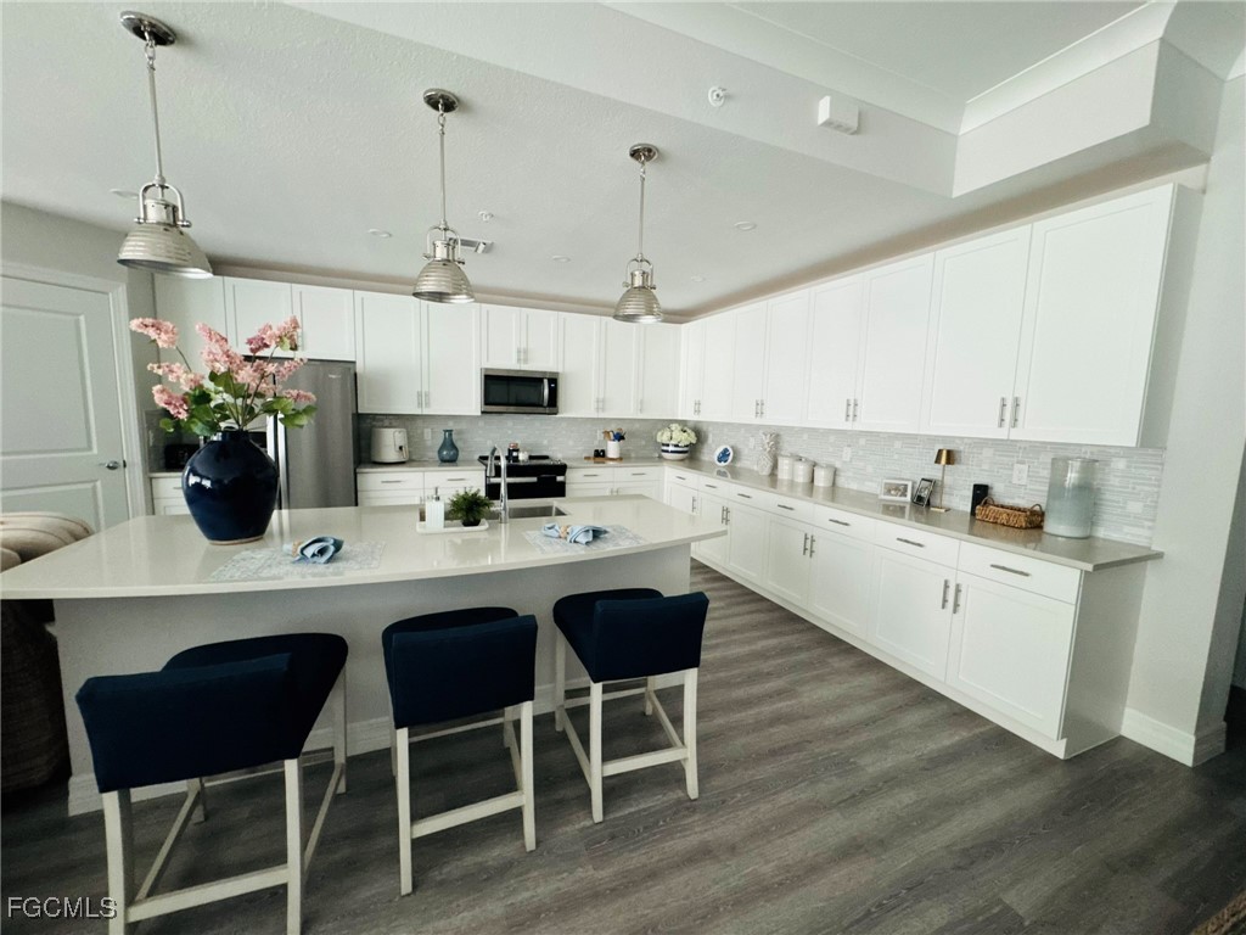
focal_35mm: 14
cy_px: 468
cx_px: 623
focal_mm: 2.22
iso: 1000
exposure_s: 1/60
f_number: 2.2
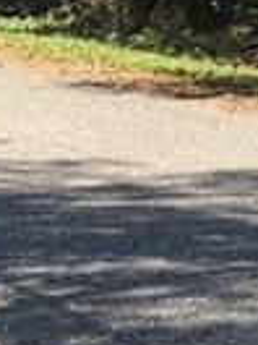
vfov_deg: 11.1
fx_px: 1679
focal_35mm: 169
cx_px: 592
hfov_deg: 8.2
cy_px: -225
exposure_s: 1/732
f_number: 2.2
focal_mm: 4.15
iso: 25
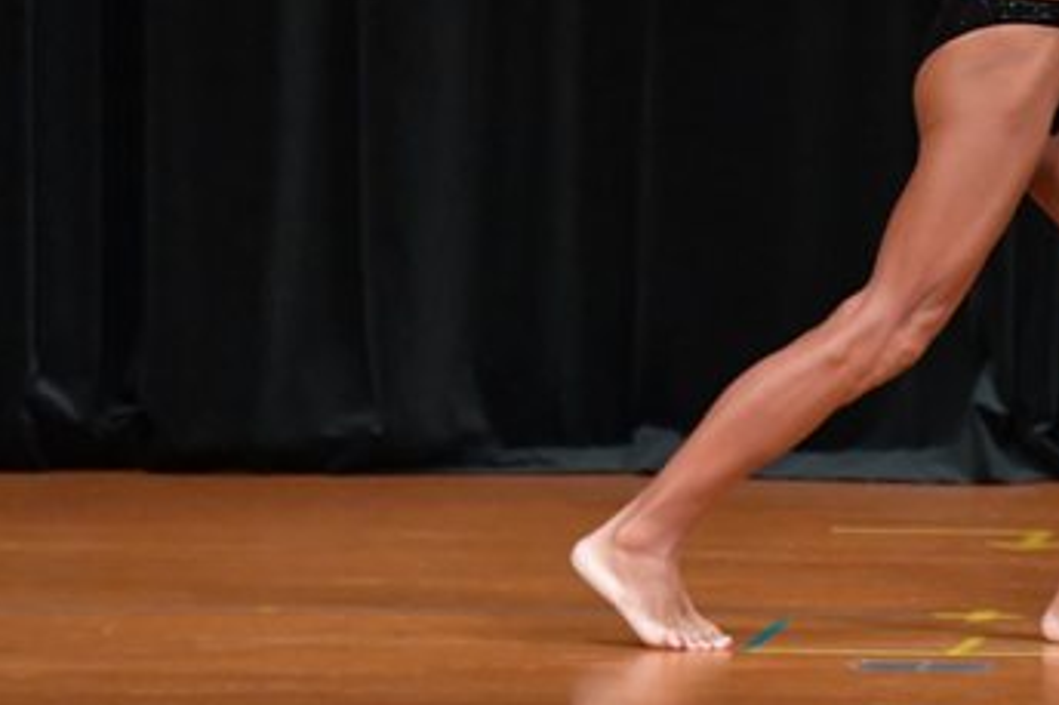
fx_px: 17876
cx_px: 1021
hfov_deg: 3.4
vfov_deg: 2.3
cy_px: -68
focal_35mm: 608
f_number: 5.6
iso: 5000
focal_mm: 180
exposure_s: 1/400
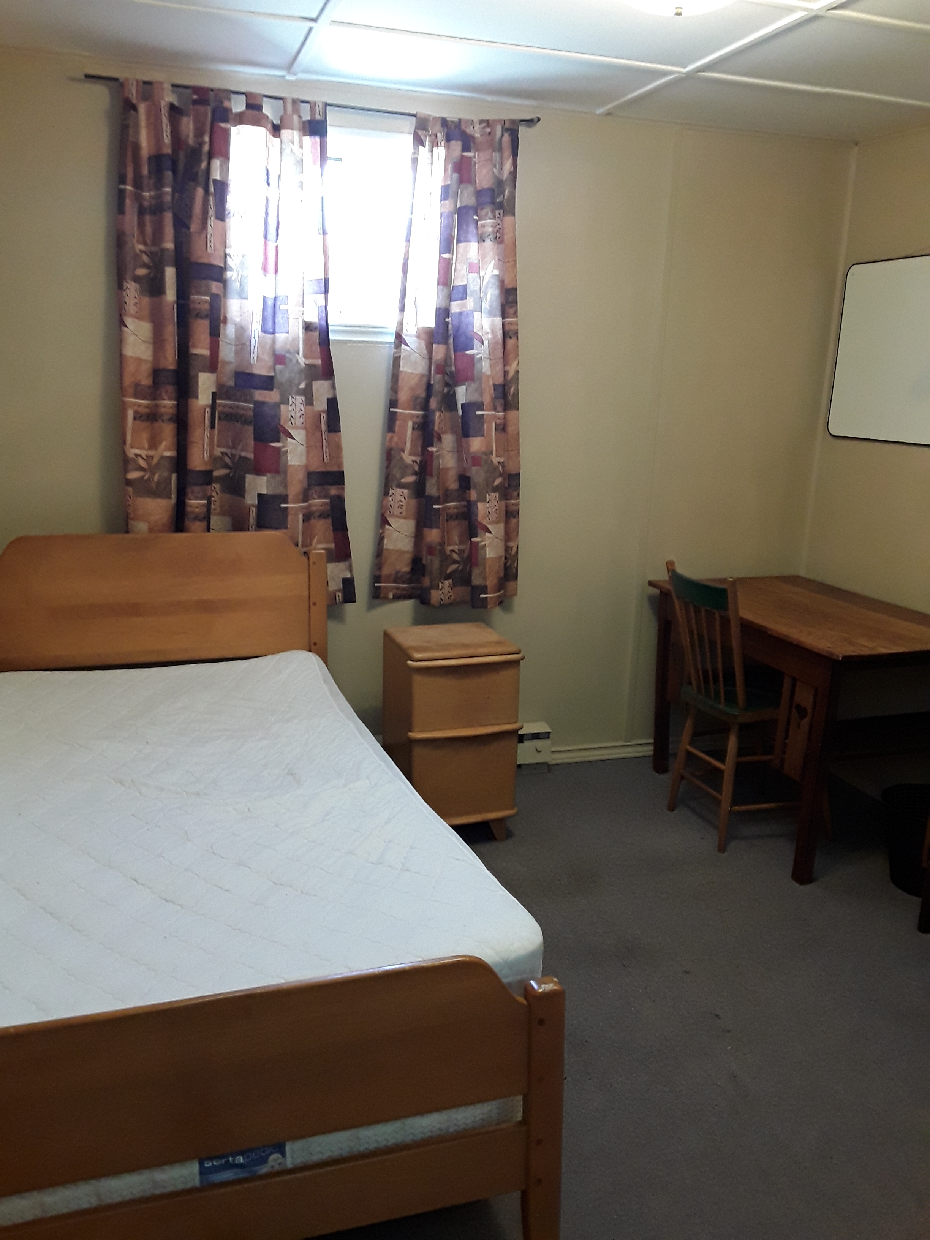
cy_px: 620
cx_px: 465
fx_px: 967
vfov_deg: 65.3
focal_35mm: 27
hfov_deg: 51.4
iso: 125
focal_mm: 2.91
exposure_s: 1/30
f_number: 1.9
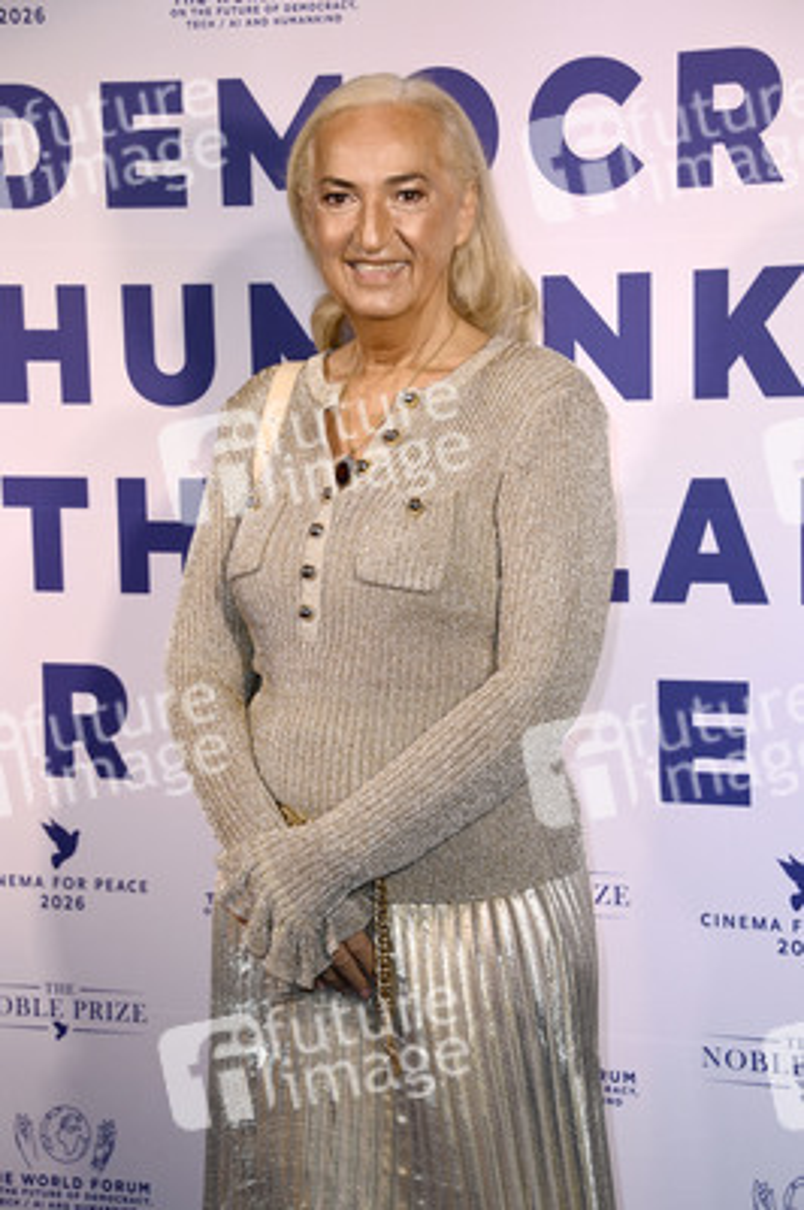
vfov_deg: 22.6
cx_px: 402
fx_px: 3020
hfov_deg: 15.2
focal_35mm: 90
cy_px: 605
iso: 640
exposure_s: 1/250
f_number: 6.3
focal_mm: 90
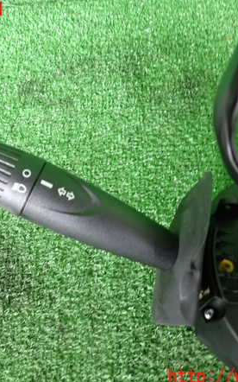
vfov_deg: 54.0
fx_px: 374
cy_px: 194
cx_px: 104
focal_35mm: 36
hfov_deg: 35.3
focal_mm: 4.5
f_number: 2
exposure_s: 1/30
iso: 250
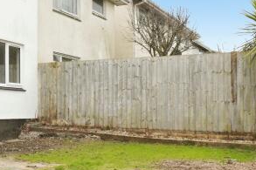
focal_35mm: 56
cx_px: 77
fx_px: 398
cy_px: 115
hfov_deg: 35.2
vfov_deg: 24.0
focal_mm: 16
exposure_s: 1/800
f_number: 9
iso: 2500
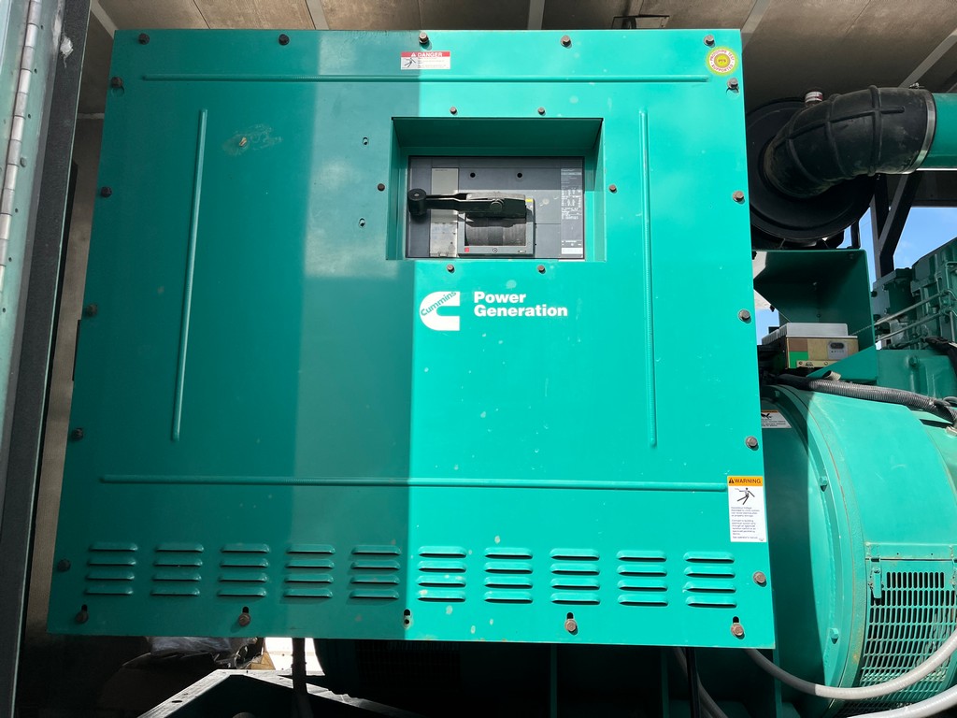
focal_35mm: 26
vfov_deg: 53.1
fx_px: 719
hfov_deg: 67.3
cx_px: 478
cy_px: 359
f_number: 1.6
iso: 50
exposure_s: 1/2410
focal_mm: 5.1
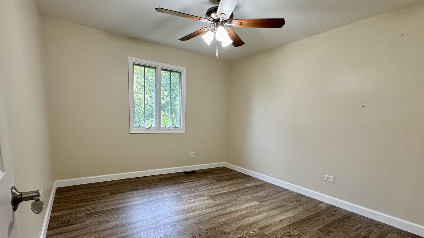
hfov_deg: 99.4
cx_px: 207
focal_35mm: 16
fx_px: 180
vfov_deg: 65.8
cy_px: 152
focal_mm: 2.22
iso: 200
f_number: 2.2
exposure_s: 1/120
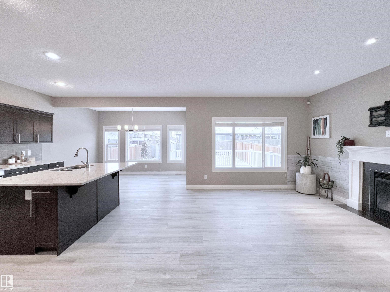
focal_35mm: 13
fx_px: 146
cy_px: 146
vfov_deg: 89.9
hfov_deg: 106.2
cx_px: 195
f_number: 1.8
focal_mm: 1.57
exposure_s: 1/120
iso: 125
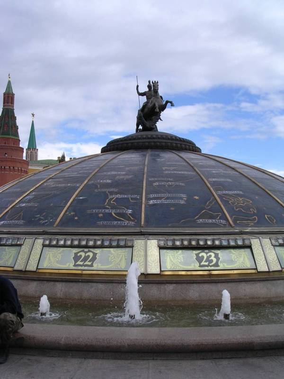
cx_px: 142
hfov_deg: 37.7
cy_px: 190
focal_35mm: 38
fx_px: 415
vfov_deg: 49.0
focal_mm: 5.8
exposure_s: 1/268
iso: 100
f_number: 5.6
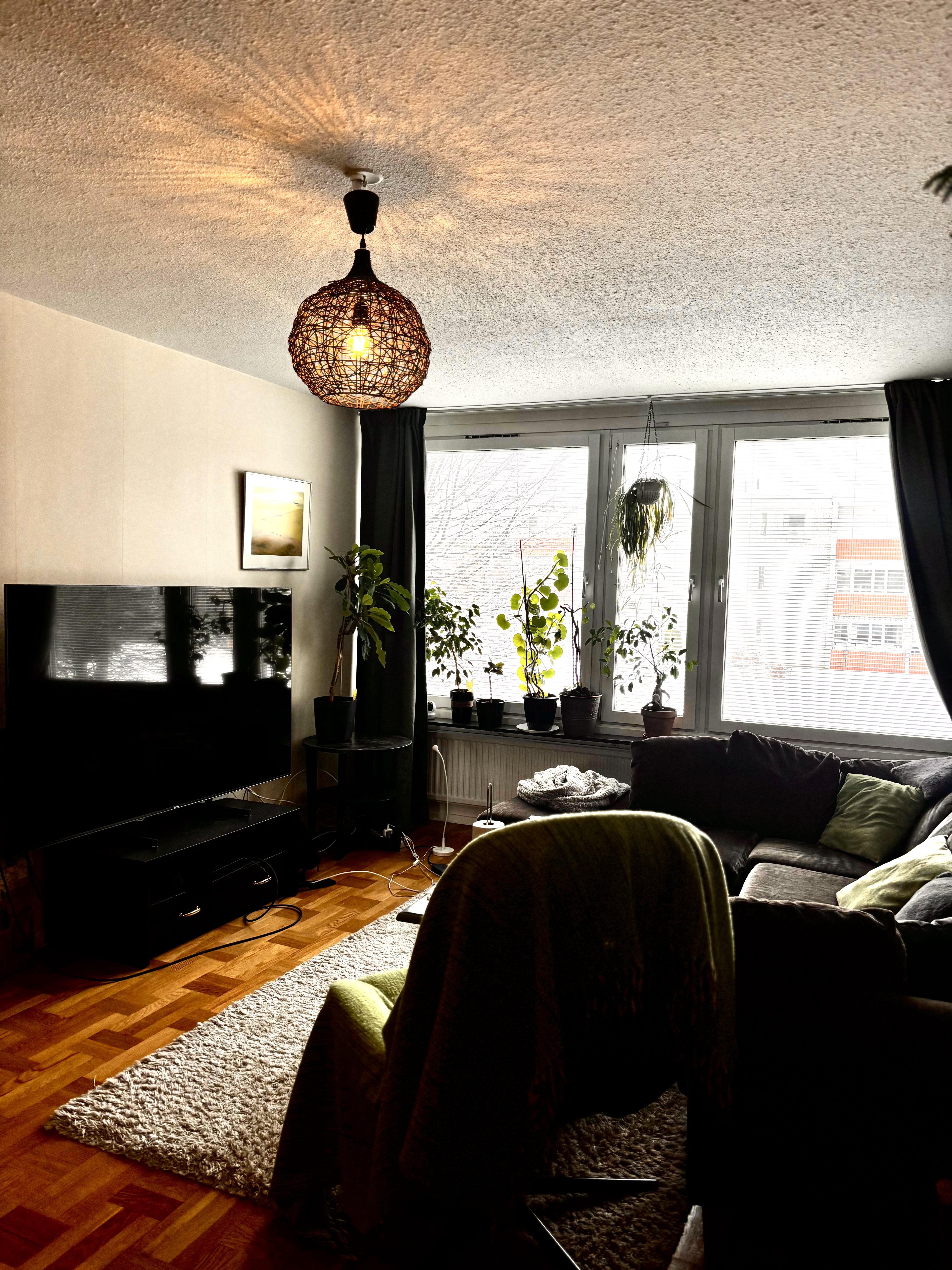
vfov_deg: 67.3
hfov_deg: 53.1
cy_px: 635
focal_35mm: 26
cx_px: 476
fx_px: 953
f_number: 1.6
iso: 50
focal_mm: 5.96
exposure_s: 1/313
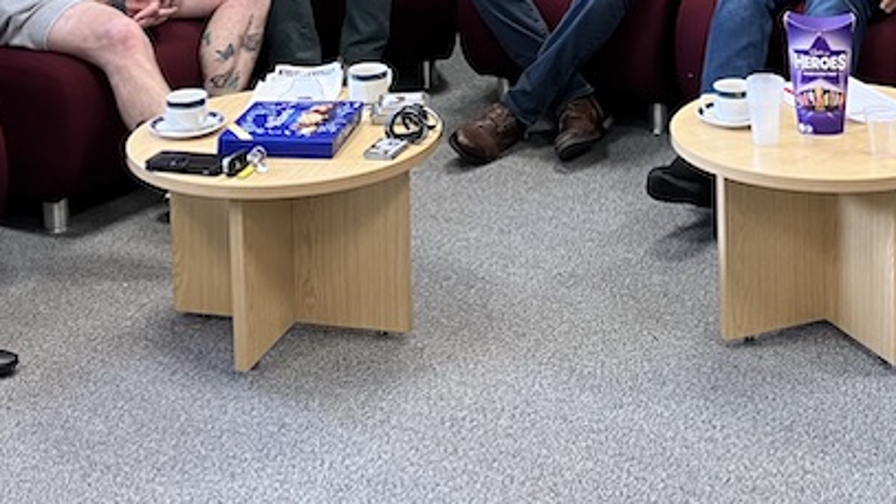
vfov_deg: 15.1
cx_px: 594
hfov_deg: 28.1
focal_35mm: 75
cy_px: -213
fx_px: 1782
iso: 64
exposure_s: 1/50
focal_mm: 3.99
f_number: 1.8
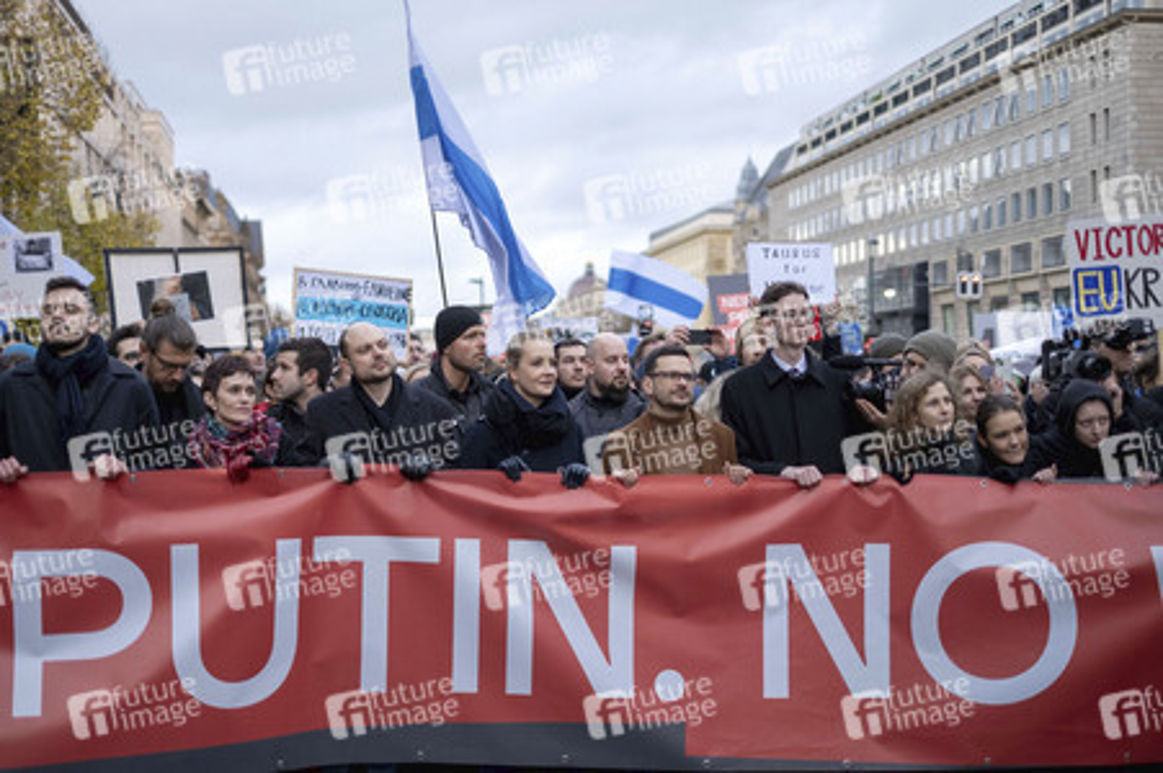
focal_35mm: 53
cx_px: 582
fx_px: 1711
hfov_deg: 37.5
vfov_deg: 25.5
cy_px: 386
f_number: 1.4
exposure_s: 1/400
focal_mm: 35
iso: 500
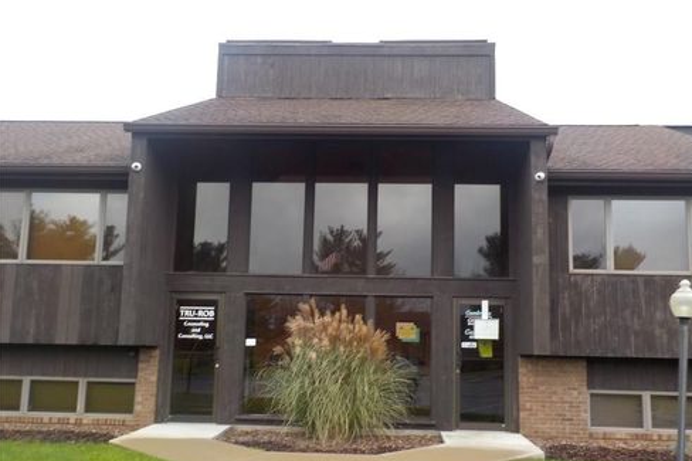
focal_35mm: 32
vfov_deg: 41.0
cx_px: 353
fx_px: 615
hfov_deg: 58.7
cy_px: 263
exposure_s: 1/60
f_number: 3.3
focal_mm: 4.1
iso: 125
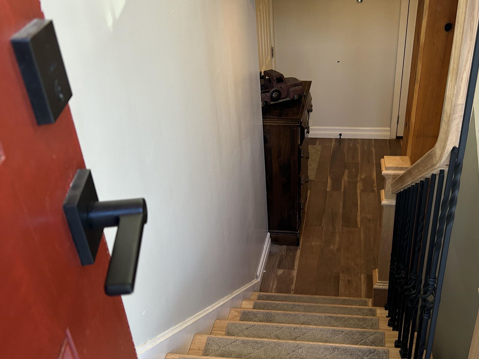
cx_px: 284
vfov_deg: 39.6
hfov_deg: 51.1
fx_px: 498
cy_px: 195
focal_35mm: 36
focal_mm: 5.7
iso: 160
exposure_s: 1/60
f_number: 1.5
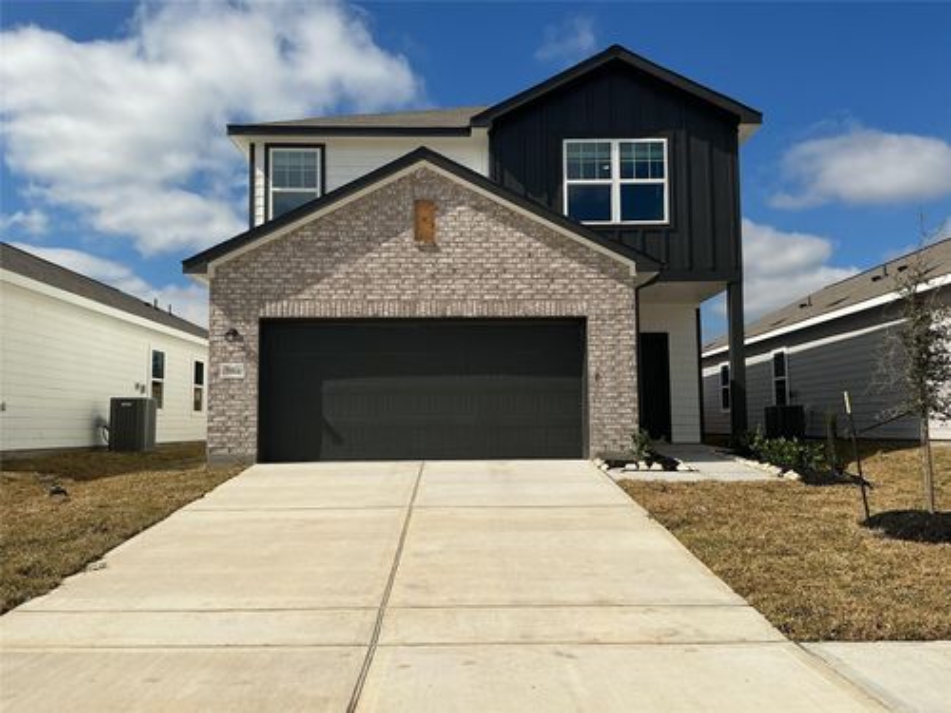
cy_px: 356
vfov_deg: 48.2
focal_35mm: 29
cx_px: 476
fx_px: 797
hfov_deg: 61.7
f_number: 1.8
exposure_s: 1/4405
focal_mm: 3
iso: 25
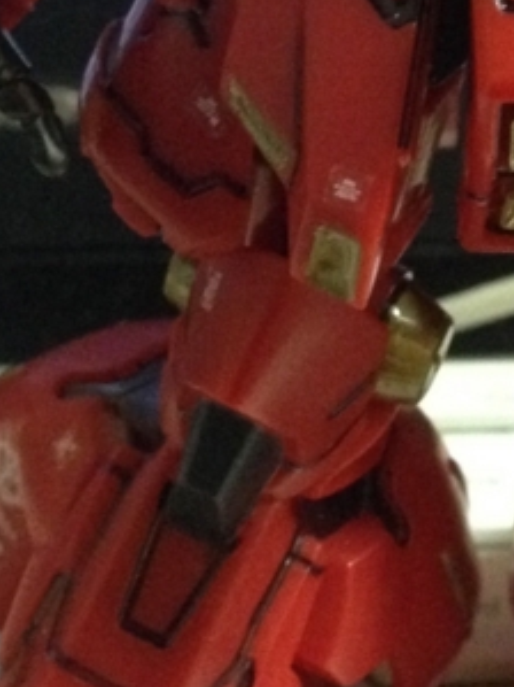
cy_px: 60
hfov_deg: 12.9
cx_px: 516
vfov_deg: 17.2
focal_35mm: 113
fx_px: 2239
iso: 500
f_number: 2.4
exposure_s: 1/15
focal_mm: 4.12
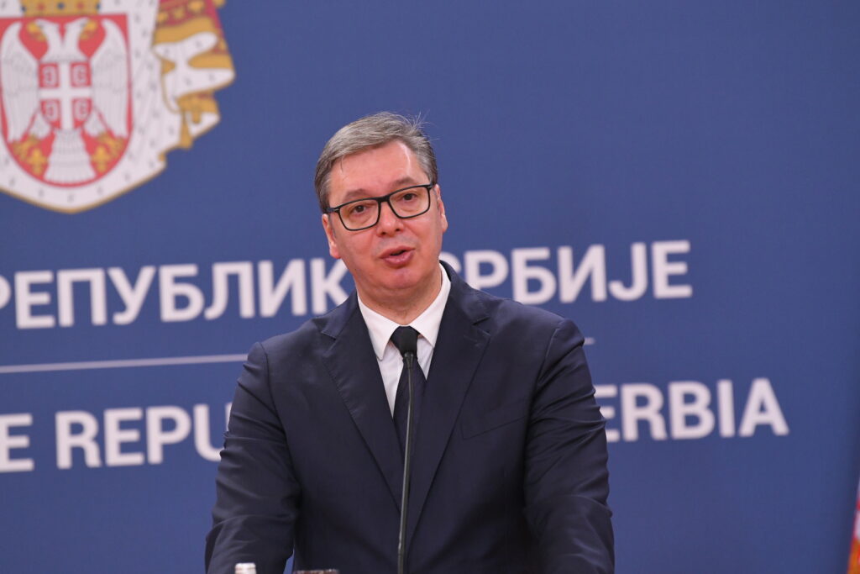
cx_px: 430
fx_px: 5734
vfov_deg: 5.7
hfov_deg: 8.6
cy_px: 287
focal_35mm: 240
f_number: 4
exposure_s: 1/320
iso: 2500
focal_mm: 200
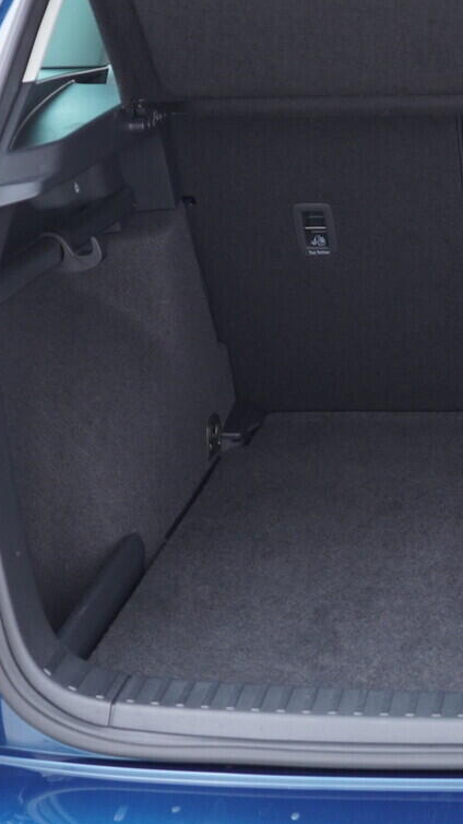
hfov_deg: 16.0
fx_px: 1572
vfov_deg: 29.2
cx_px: 568
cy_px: 305
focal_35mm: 72
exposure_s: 1/40
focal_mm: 24
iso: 400
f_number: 2.8
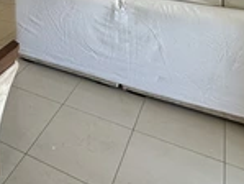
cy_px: -94
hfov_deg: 39.4
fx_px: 317
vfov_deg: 24.7
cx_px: 29
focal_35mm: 45
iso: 200
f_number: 2.2
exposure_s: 1/120
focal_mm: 2.22
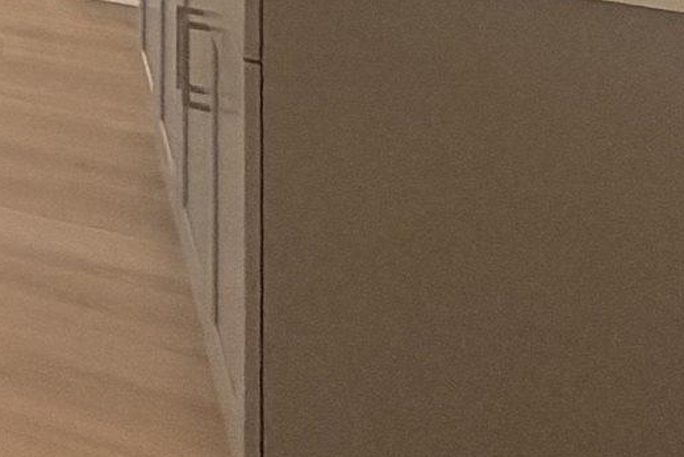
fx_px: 1634
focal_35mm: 86
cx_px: -1123
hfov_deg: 13.4
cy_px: -602
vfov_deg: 12.7
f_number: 2.2
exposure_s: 1/120
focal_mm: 2.22
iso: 100
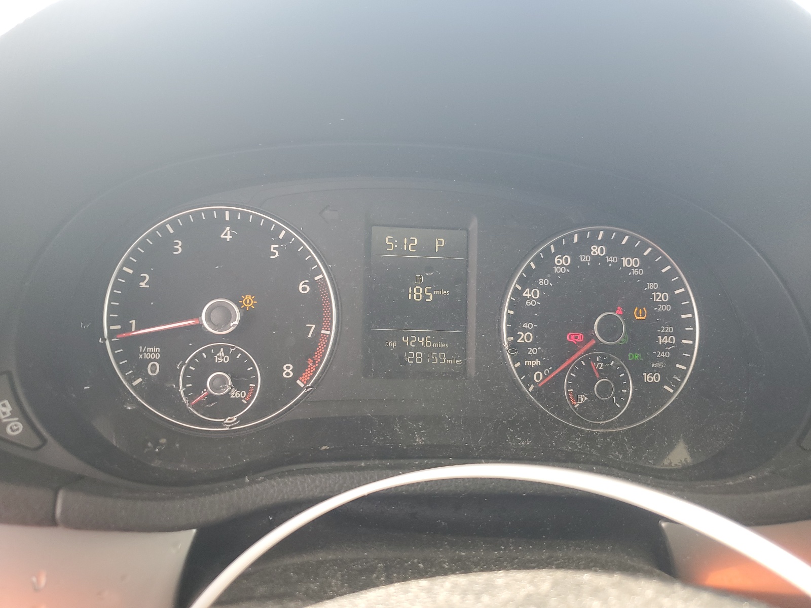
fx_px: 609
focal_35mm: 26
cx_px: 406
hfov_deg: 67.3
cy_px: 304
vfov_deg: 53.1
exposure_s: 1/120
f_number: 1.5
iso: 59
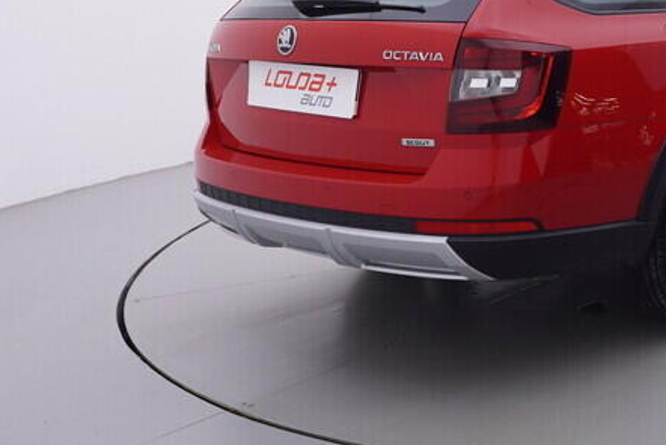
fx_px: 965
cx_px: 707
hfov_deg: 33.8
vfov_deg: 25.5
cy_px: 86
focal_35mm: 52
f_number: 5
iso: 200
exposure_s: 1/80
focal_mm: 15
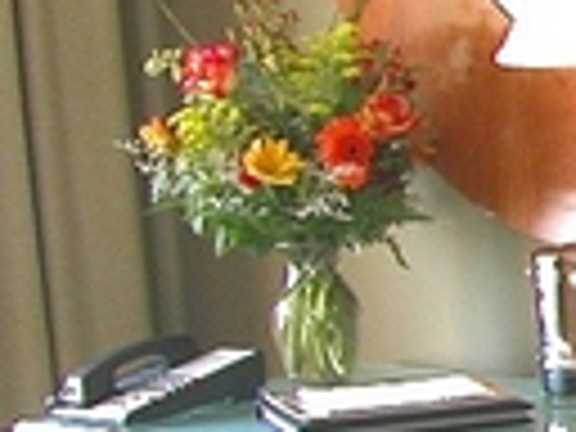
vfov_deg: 7.0
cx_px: 1498
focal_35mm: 212
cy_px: 356
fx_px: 3528
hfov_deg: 8.4
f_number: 2.8
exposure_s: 1/11.3
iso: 100
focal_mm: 8.9
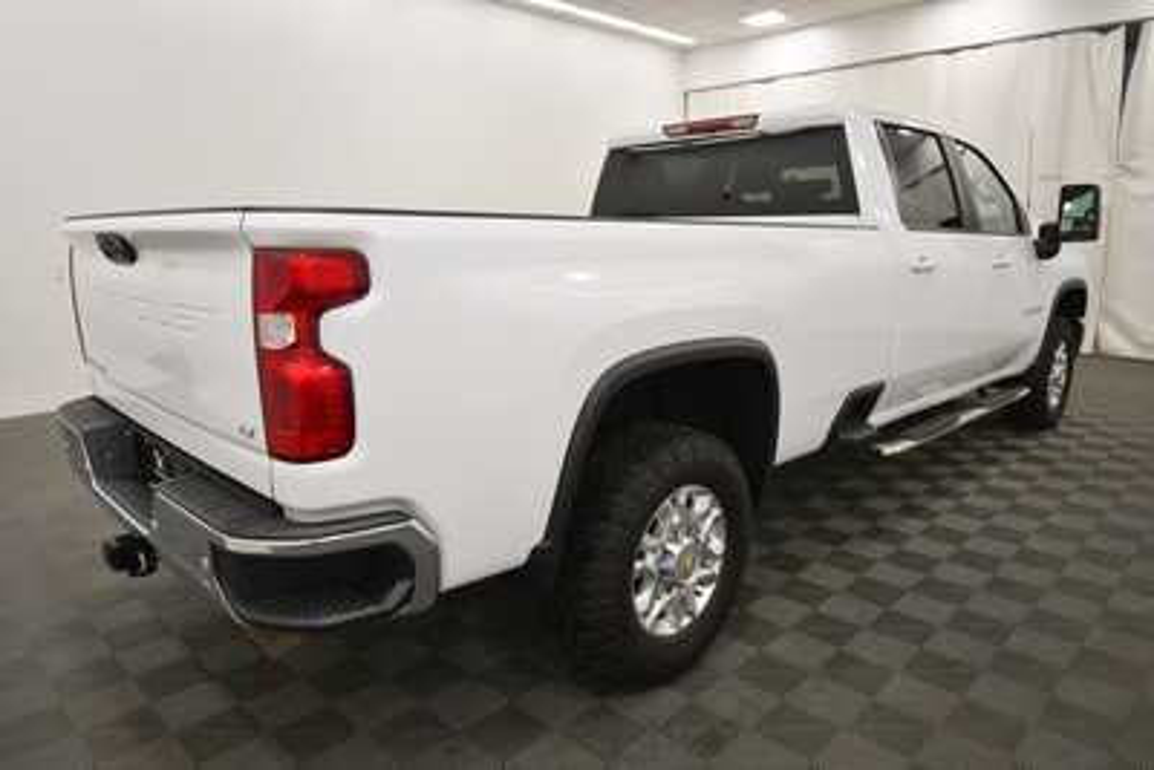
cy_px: 385
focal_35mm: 22
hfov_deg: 78.6
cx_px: 577
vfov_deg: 57.3
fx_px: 705
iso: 800
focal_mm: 15
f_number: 5.3
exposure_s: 1/250
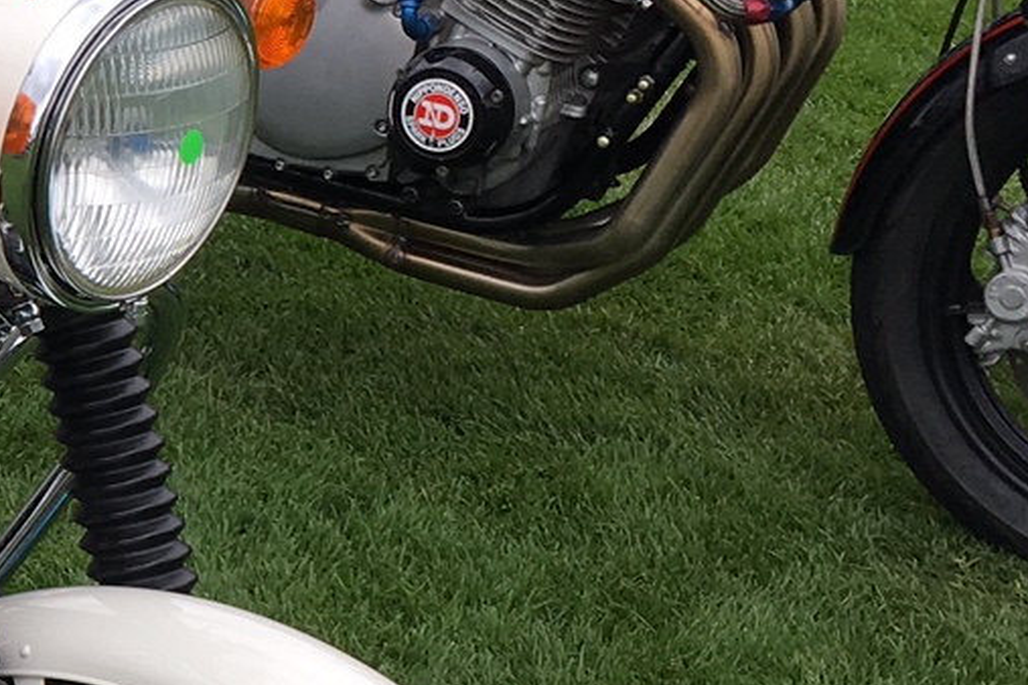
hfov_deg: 15.5
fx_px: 3426
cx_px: -576
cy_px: 519
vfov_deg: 11.4
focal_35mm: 120
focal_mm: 4.15
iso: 25
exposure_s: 1/420
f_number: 2.2
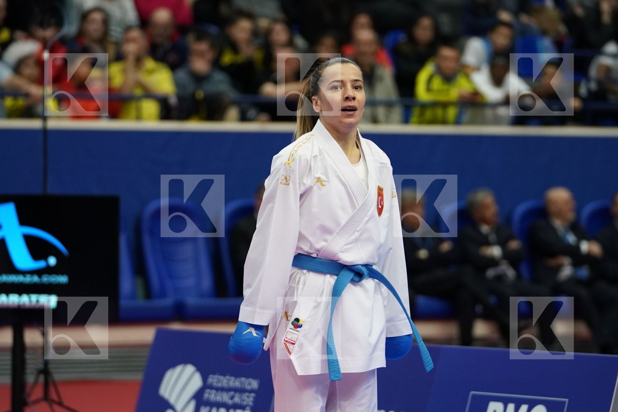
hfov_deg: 10.2
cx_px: 309
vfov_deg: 6.8
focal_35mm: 202
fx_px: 3467
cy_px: 206
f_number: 2.8
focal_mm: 135
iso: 2500
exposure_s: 1/1000
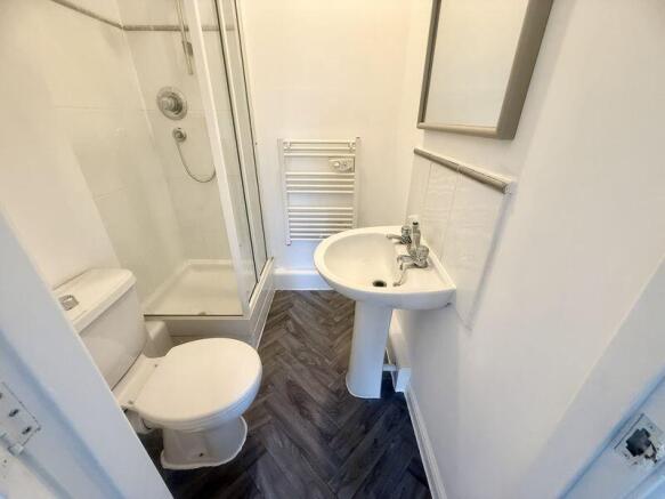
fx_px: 269
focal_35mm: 14
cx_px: 332
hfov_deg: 102.1
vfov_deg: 85.7
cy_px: 250
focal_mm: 2.22
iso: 200
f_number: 2.2
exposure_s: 1/50
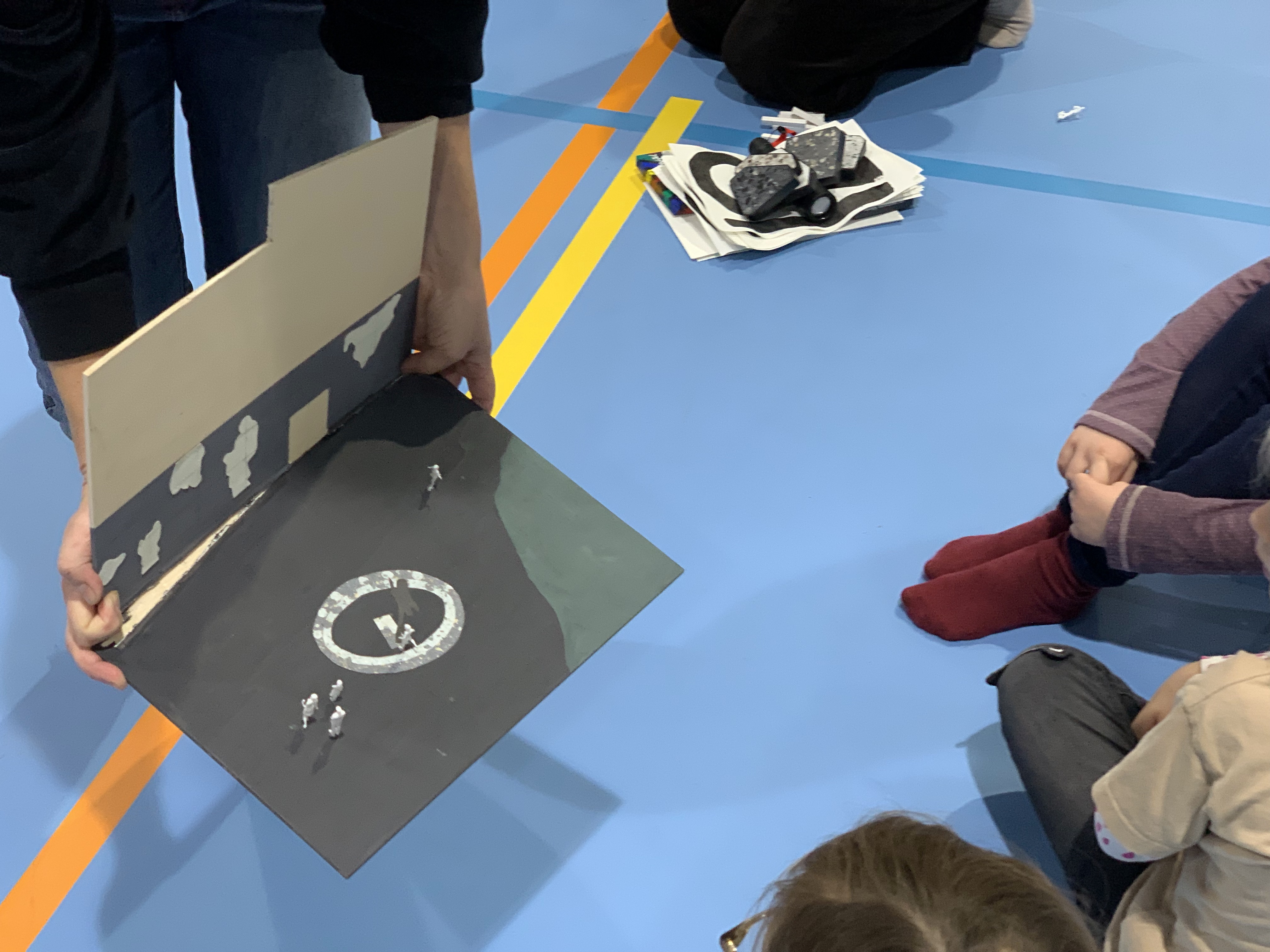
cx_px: 635
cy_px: 476
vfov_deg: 28.0
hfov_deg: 36.8
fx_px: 1908
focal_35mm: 52
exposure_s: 1/60
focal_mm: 6
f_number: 2.4
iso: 125
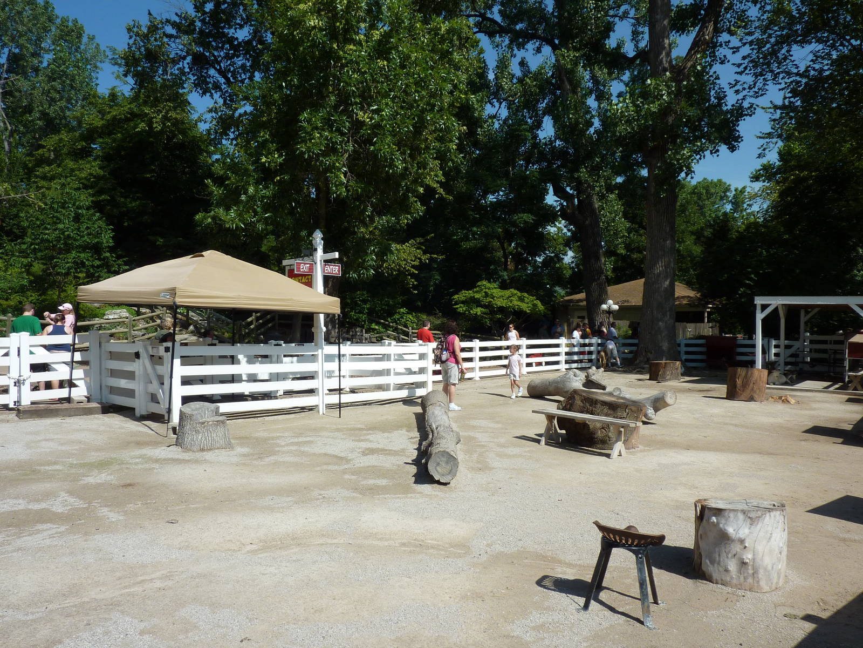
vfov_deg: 54.9
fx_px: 623
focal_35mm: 25
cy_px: 324
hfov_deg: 69.4
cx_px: 432
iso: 80
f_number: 5
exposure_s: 1/500
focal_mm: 4.1
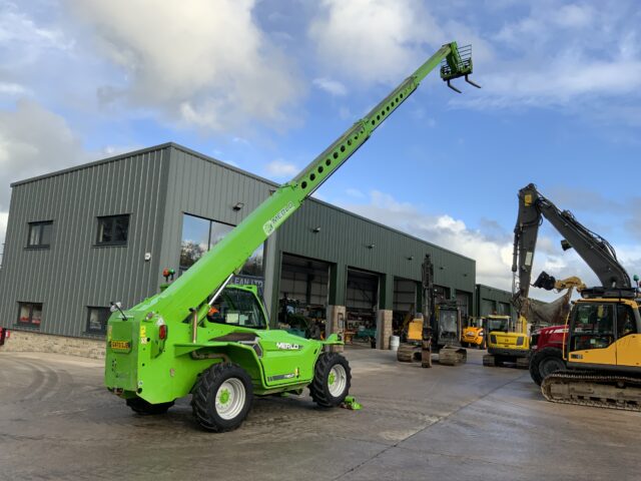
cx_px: 320
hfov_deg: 61.7
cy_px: 240
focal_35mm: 29
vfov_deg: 48.2
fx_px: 537
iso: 16
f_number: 1.8
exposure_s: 1/1144
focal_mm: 3
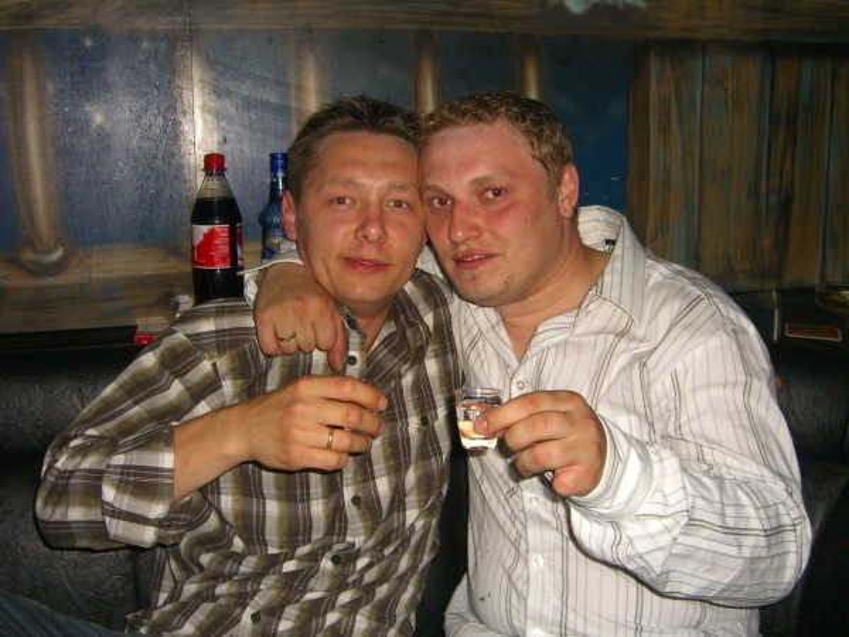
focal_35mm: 38
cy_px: 318
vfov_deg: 37.7
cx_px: 424
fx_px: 932
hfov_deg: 49.0
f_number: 2.8
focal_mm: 7.9
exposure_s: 1/60
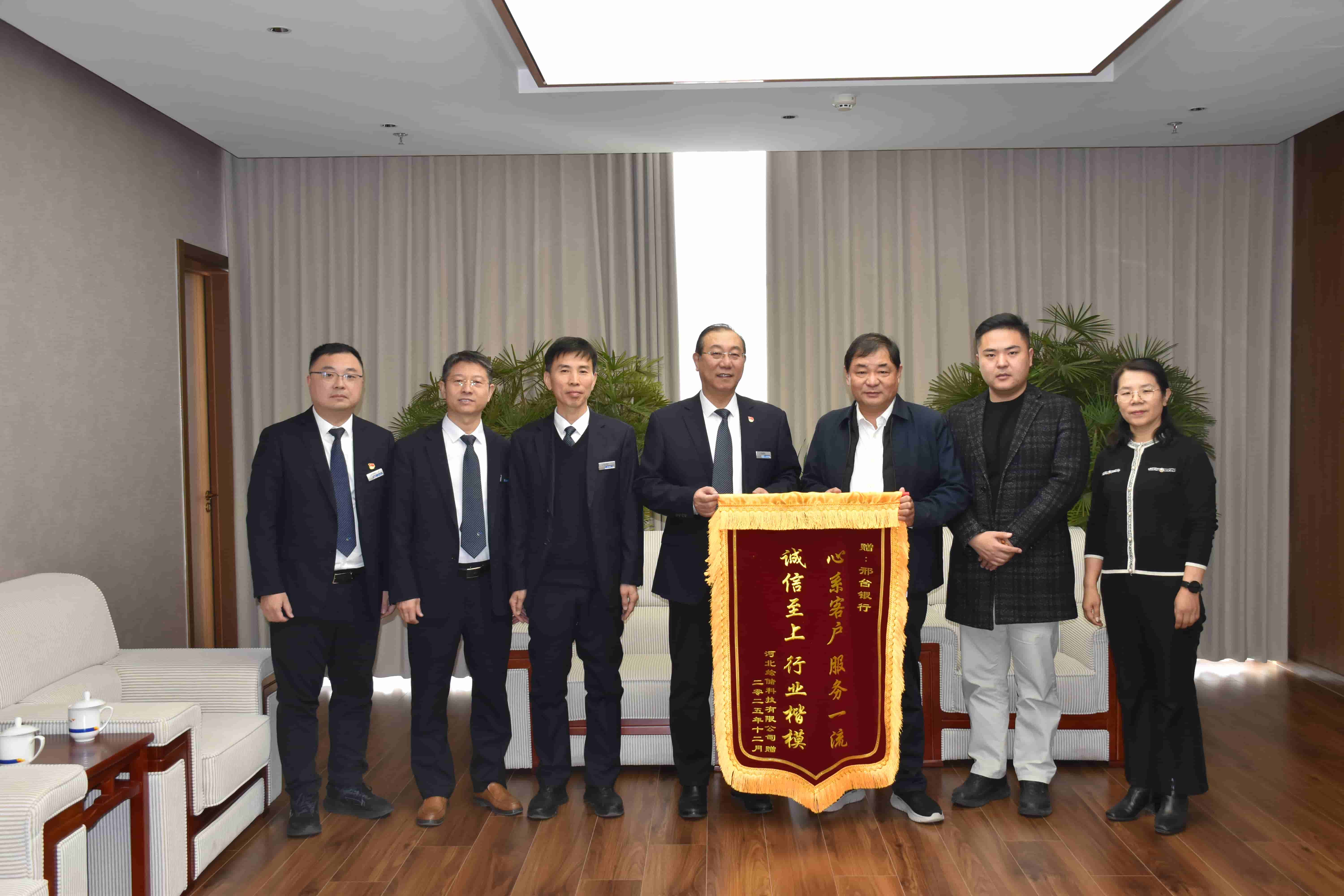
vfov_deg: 38.4
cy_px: 448
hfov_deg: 55.1
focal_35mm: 34
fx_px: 1288
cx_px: 672
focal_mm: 23
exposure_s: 1/125
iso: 800
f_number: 5.6
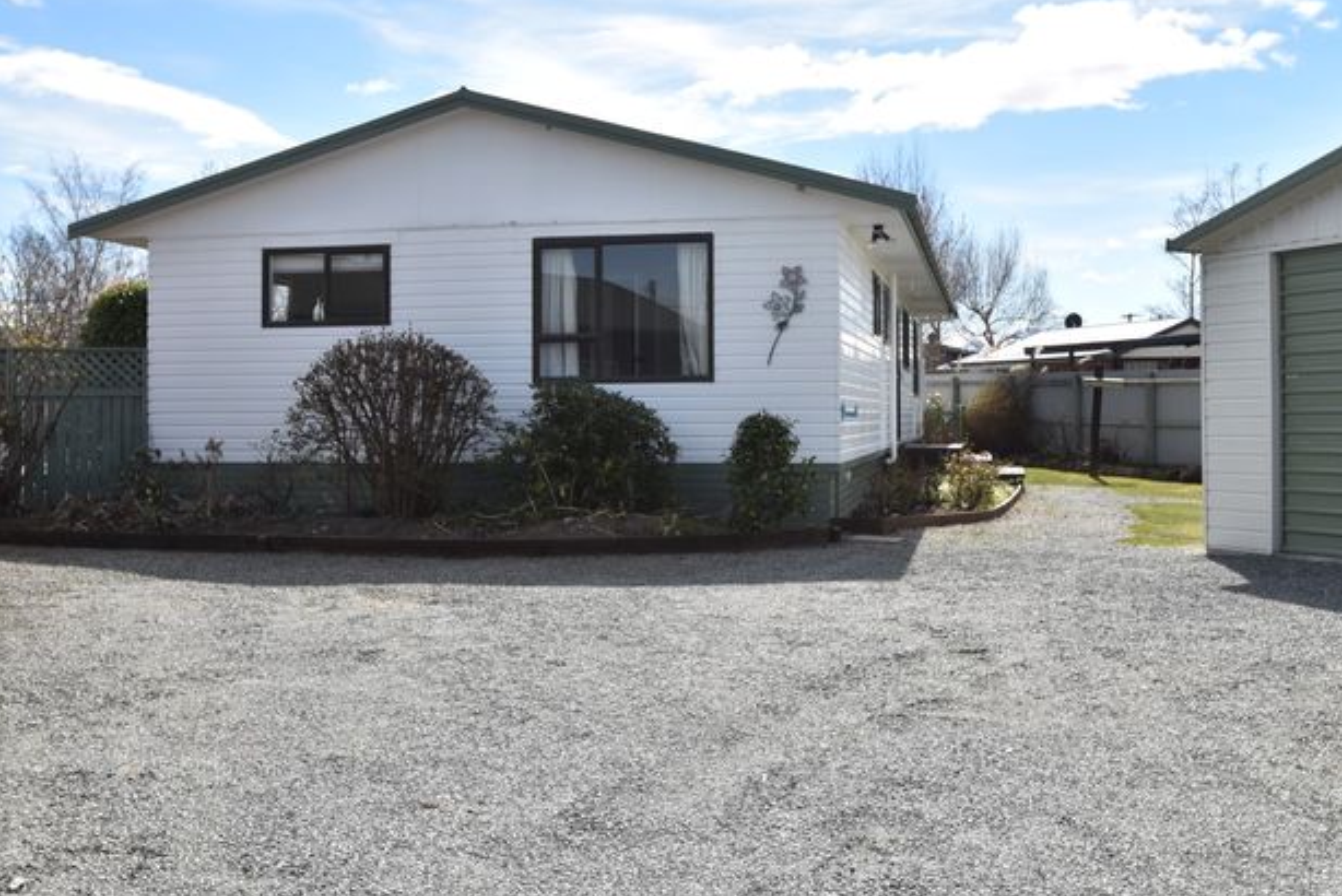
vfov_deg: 37.3
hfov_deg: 53.5
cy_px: 413
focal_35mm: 36
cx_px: 732
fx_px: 1329
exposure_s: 1/400
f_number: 10
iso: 200
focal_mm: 19
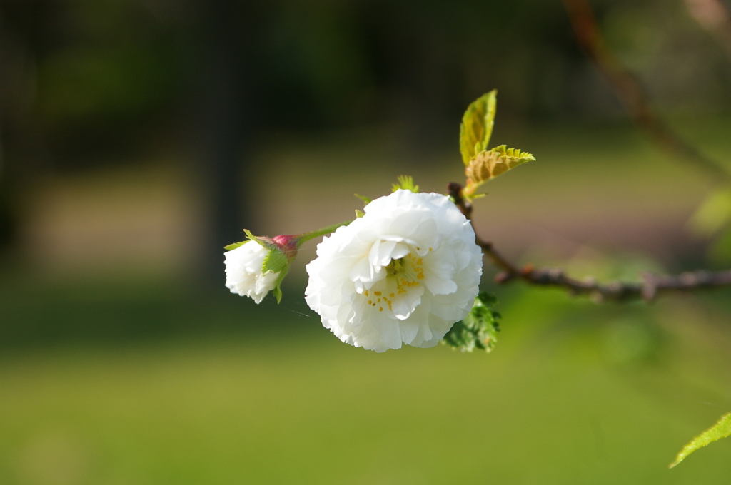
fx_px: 3194
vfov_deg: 8.7
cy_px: 242
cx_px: 366
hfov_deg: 13.1
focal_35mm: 158
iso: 200
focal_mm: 105
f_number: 8
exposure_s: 1/250
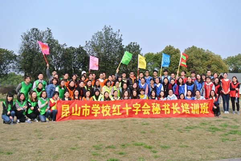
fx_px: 268
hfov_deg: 48.4
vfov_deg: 33.5
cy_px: 80
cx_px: 120
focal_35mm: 40
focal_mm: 15.1
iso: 100
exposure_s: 1/500
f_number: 4.5
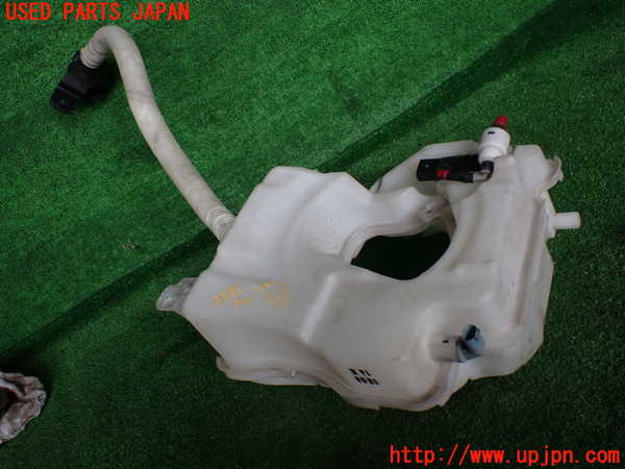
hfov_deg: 60.0
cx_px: 312
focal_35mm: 30
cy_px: 234
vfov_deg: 46.8
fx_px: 542
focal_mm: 5.4
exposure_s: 1/200
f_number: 2.3
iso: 100
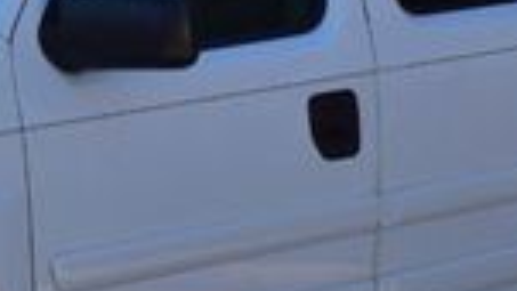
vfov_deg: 5.7
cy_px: 298
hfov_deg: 10.1
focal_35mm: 213
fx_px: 2920
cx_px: 75
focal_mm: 32
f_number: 11
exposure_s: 1/400
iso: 400
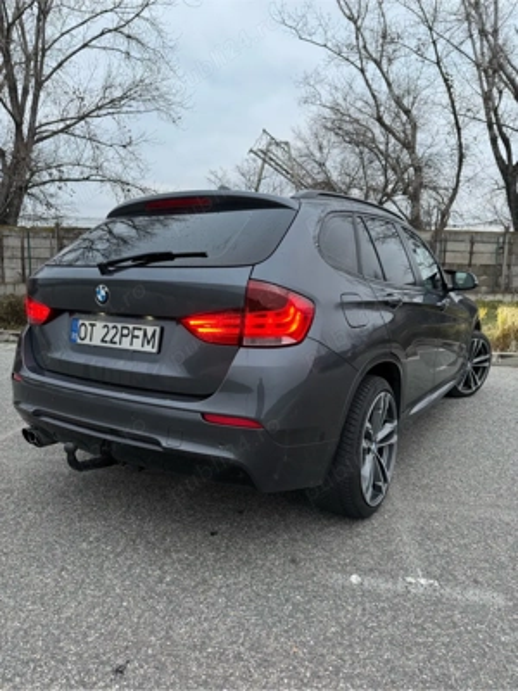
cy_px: 346
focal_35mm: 24
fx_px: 479
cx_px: 259
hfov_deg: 56.8
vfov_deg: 71.6
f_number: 1.78
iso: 160
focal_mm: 6.76
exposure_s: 1/121
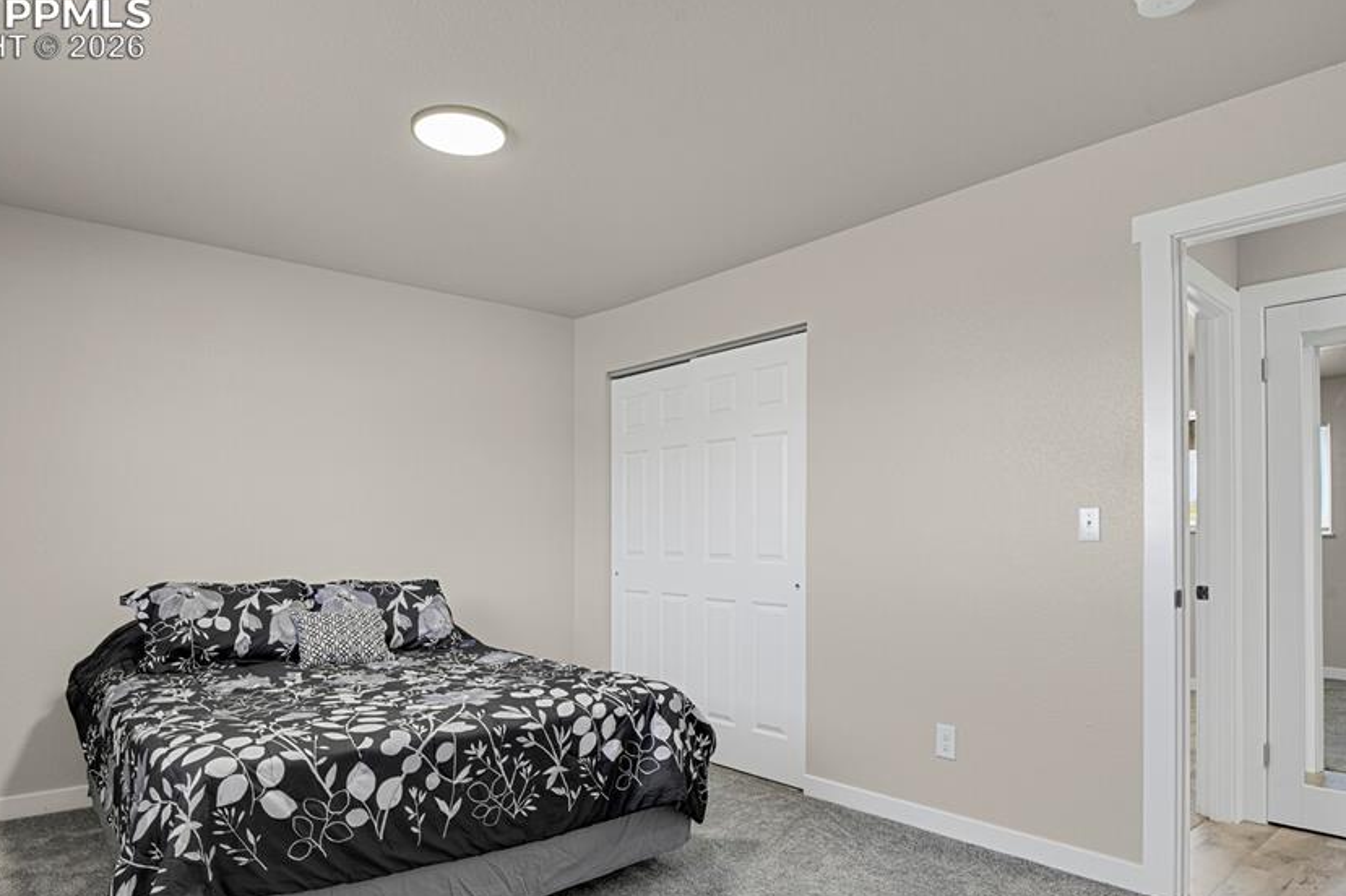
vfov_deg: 59.1
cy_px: 523
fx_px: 785
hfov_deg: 81.2
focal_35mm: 21
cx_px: 658
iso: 250
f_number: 8
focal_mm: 17
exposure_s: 2
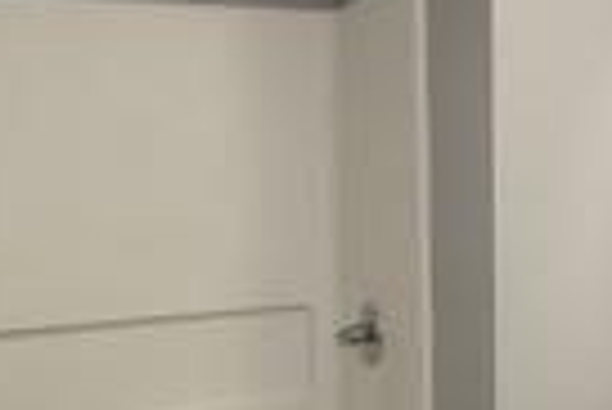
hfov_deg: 27.5
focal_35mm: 66
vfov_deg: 20.6
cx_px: 693
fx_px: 1123
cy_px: 155
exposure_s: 1/60
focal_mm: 14
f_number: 8
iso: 320
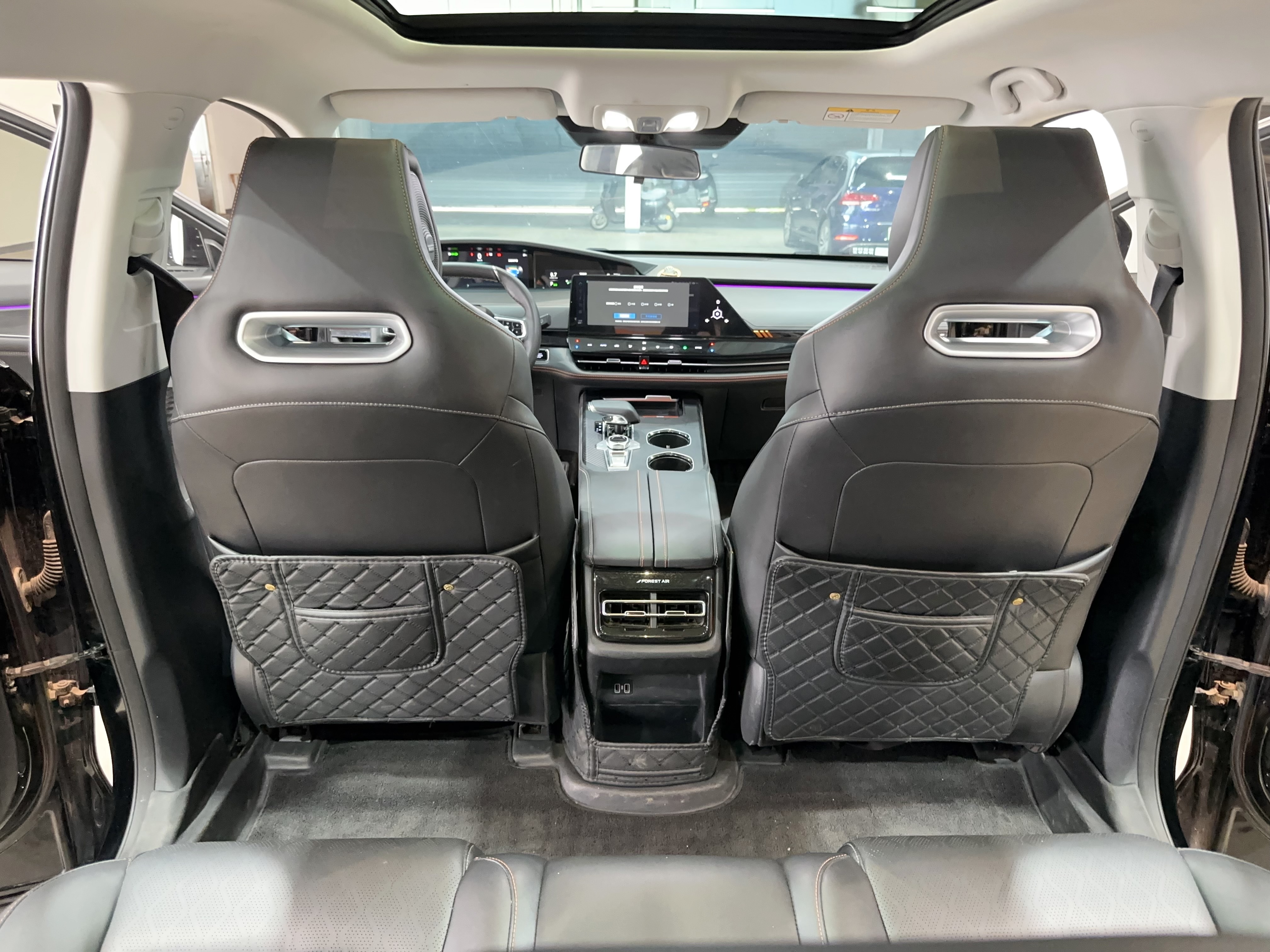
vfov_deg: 56.8
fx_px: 881
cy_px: 476
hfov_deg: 71.6
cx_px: 635
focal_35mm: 24
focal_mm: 6.86
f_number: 1.78
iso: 1250
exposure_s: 1/30
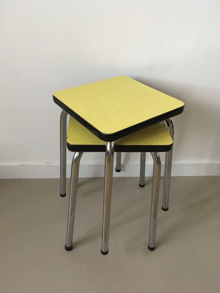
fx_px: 246
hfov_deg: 48.2
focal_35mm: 29
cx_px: 110
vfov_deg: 61.7
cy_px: 146
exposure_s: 1/33
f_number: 2.2
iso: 200
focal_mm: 4.15
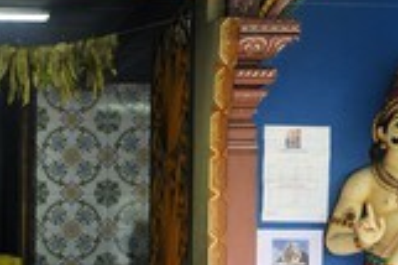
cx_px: -21
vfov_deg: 15.0
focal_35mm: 89
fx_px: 983
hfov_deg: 21.9
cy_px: 277
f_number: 5
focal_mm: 34
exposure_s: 1/160
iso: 800
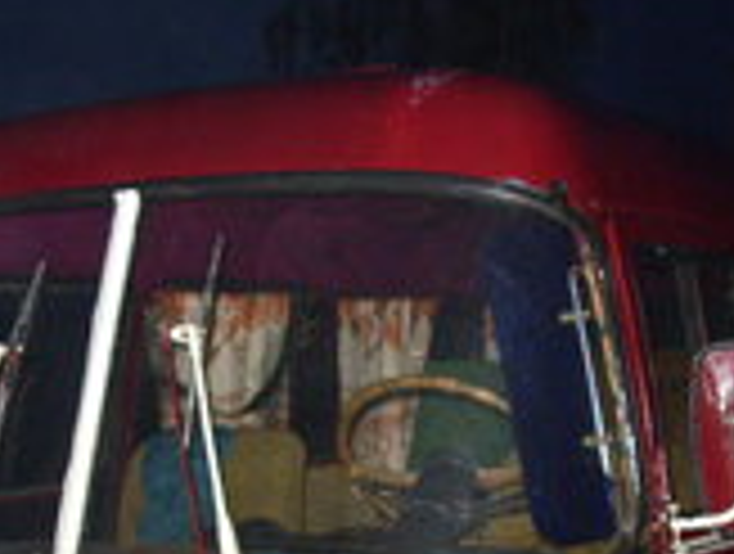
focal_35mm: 93
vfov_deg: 15.4
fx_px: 1976
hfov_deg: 21.0
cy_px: 667
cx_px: 315
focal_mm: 6.3
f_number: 2.8
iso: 400
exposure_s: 1/30
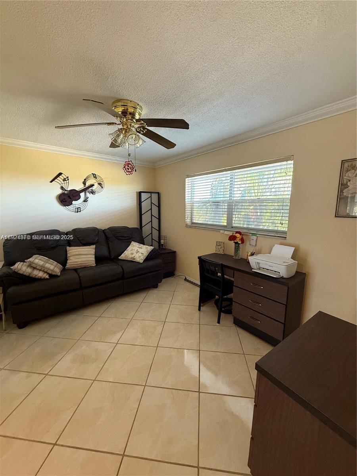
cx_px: 178
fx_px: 193
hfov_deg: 85.7
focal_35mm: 14
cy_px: 238
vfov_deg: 102.1
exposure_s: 1/72
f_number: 2.2
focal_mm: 2.22
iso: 400
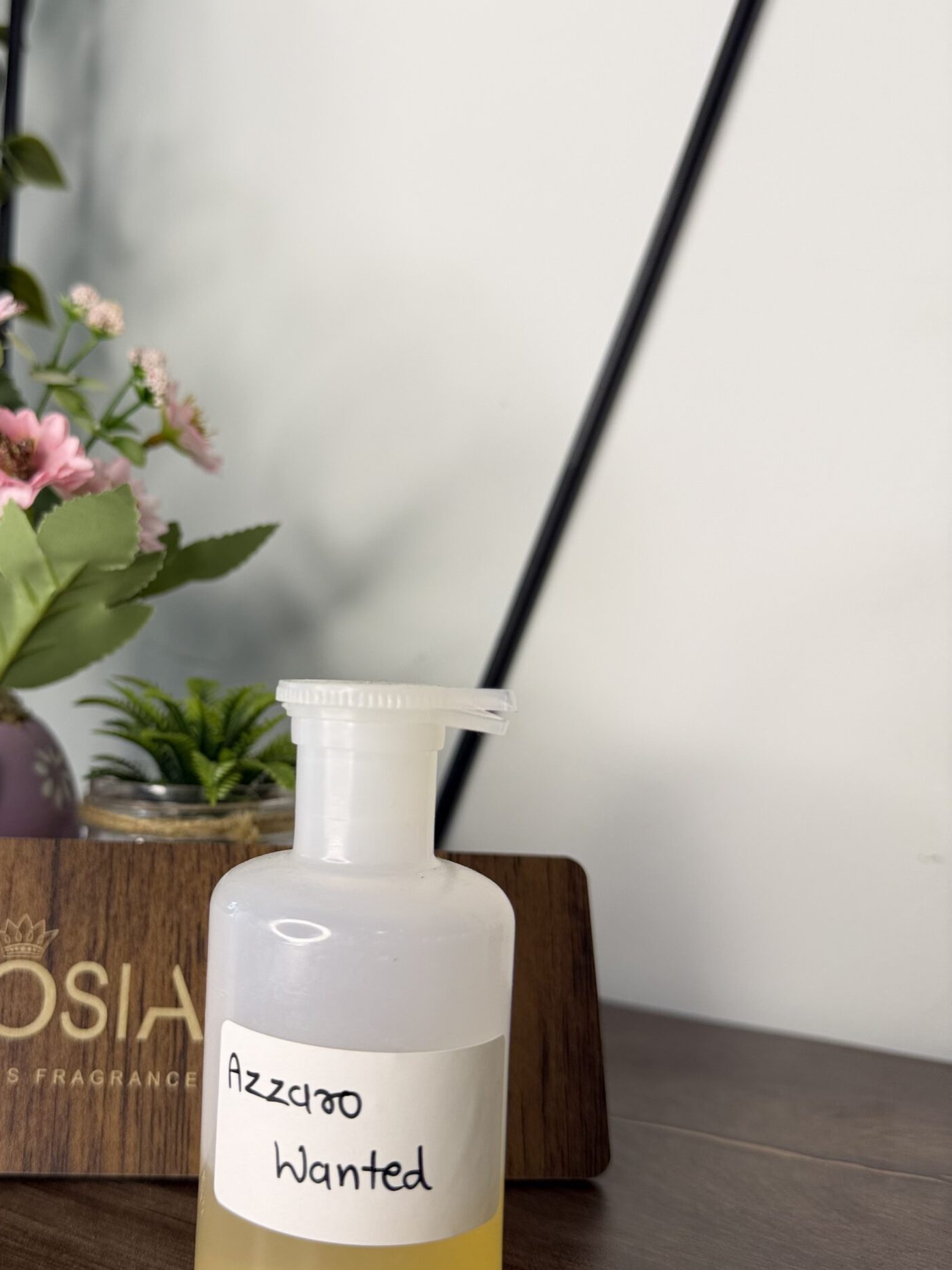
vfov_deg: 55.4
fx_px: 1210
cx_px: 299
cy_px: 629
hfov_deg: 42.2
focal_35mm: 33
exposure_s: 1/121
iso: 50
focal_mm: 6.76
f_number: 1.78
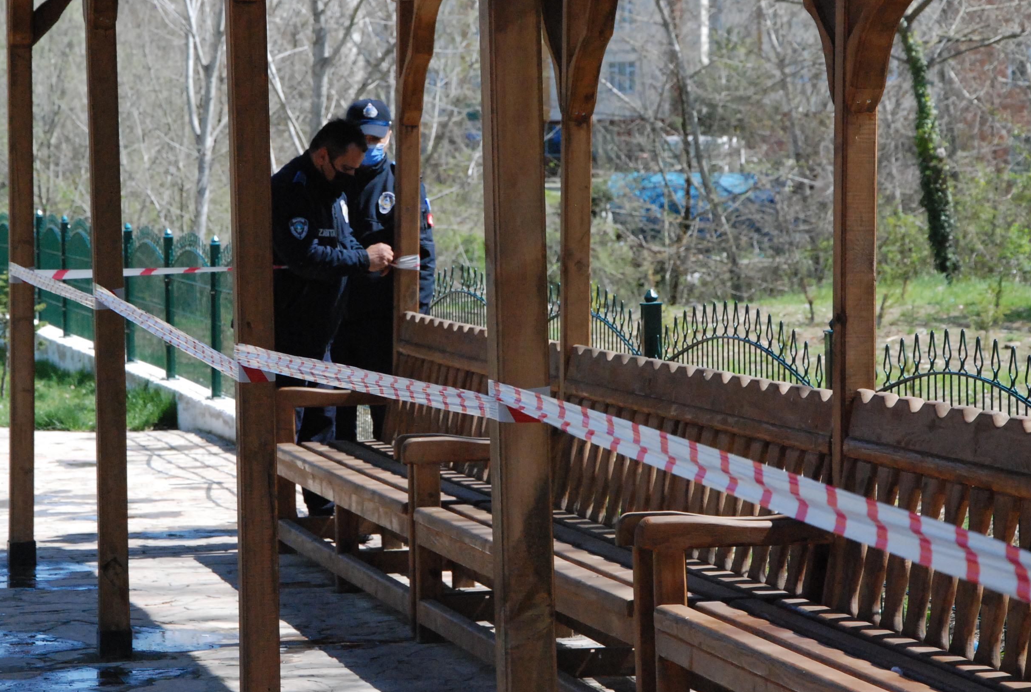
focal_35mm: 143
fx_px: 4104
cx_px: 455
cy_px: 313
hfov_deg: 14.3
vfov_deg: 9.6
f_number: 9
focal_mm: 80
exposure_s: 1/1250
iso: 1600
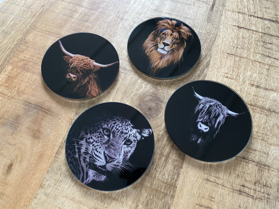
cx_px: 140
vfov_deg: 53.1
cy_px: 104
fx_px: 210
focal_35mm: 26
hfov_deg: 67.3
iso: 500
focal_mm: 4.25
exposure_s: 1/60
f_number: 1.8
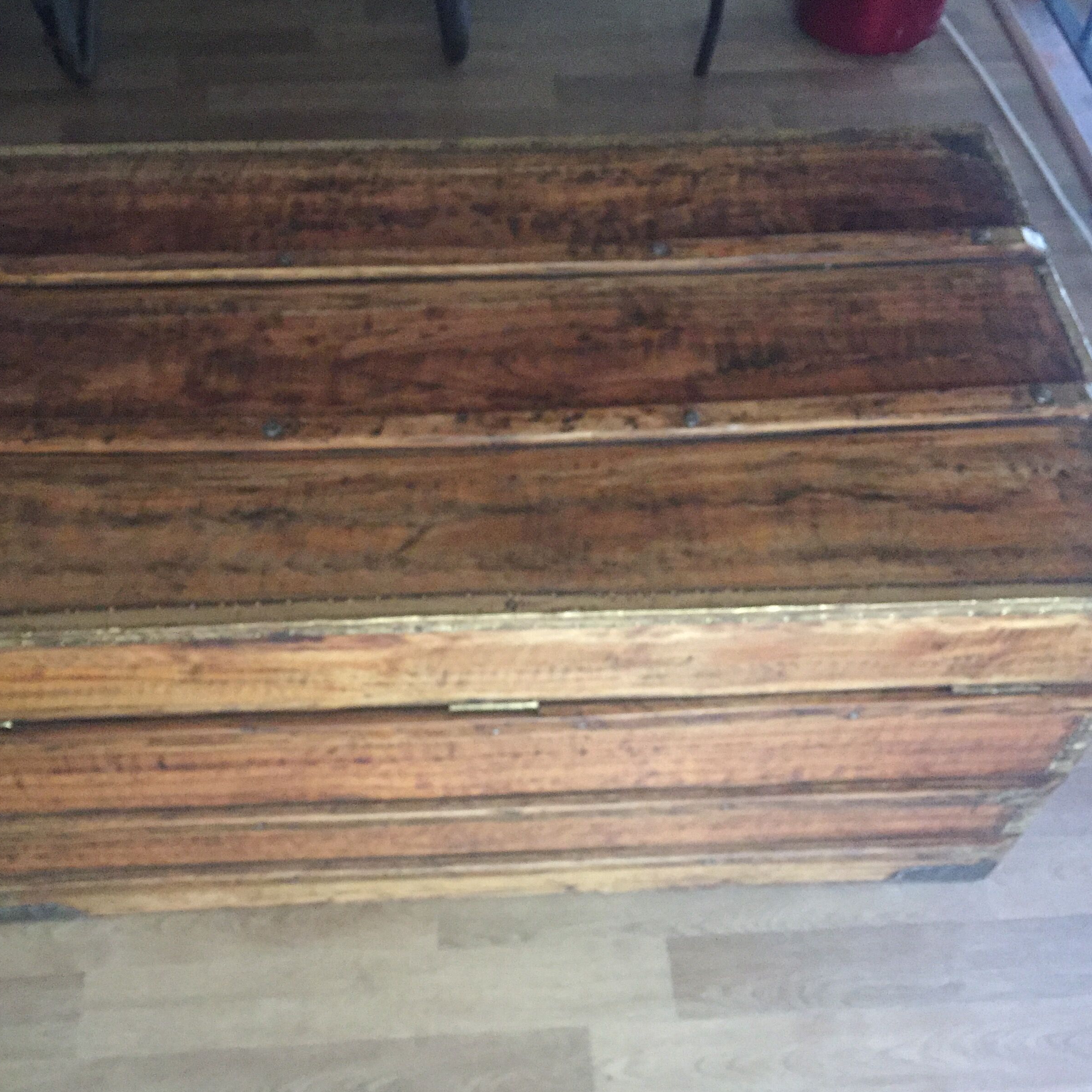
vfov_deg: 47.2
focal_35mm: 35
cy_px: 551
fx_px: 1249
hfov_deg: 47.1
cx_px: 485
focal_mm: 4.15
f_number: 2.2
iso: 400
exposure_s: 1/17
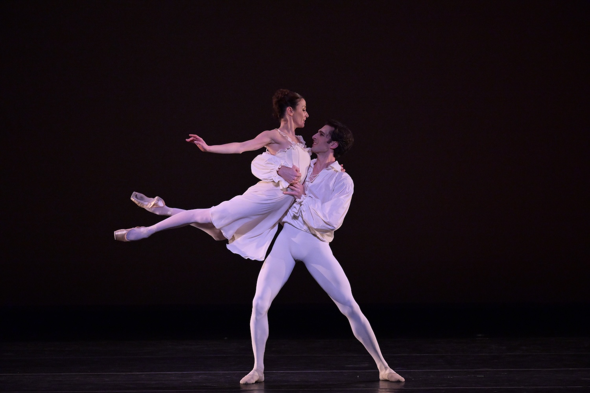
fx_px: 6063
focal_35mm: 370
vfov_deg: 3.7
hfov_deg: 5.6
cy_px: 196
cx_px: 295
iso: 4000
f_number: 4
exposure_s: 1/400
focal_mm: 370
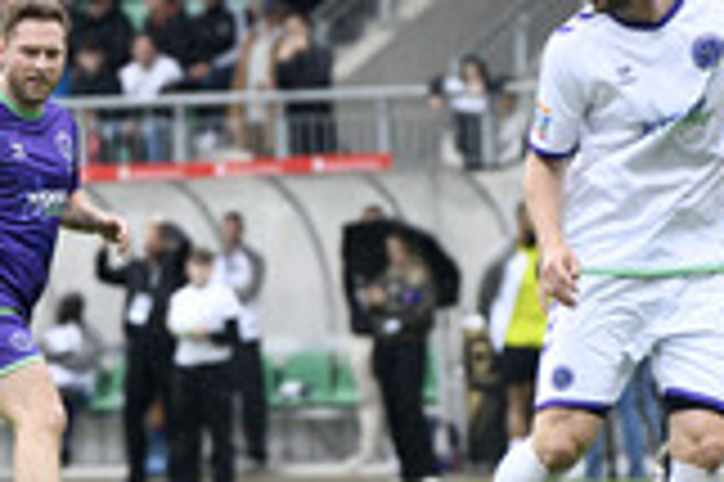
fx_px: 11251
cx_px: 106
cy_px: 279
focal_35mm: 560
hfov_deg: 3.7
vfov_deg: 2.5
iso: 1000
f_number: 5
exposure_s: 1/1600
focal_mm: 200
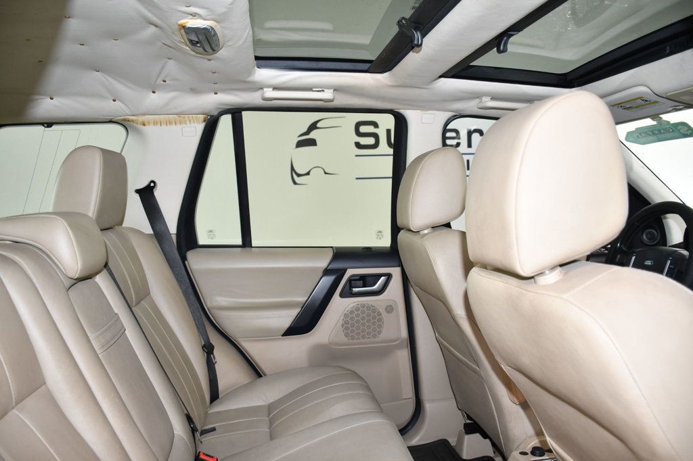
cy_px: 230
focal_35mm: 27
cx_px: 346
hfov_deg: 67.4
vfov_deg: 47.9
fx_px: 520
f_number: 4
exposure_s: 1/60
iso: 400
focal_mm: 18
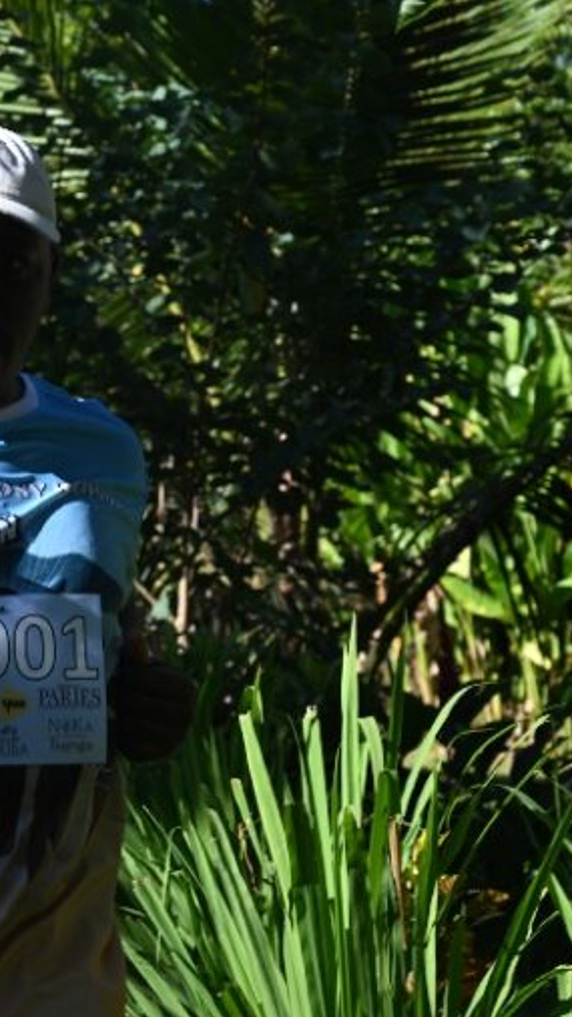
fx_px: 2482
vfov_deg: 23.2
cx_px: -92
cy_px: 506
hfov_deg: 12.9
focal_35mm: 92
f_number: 6.3
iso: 100
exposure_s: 1/250
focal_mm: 58
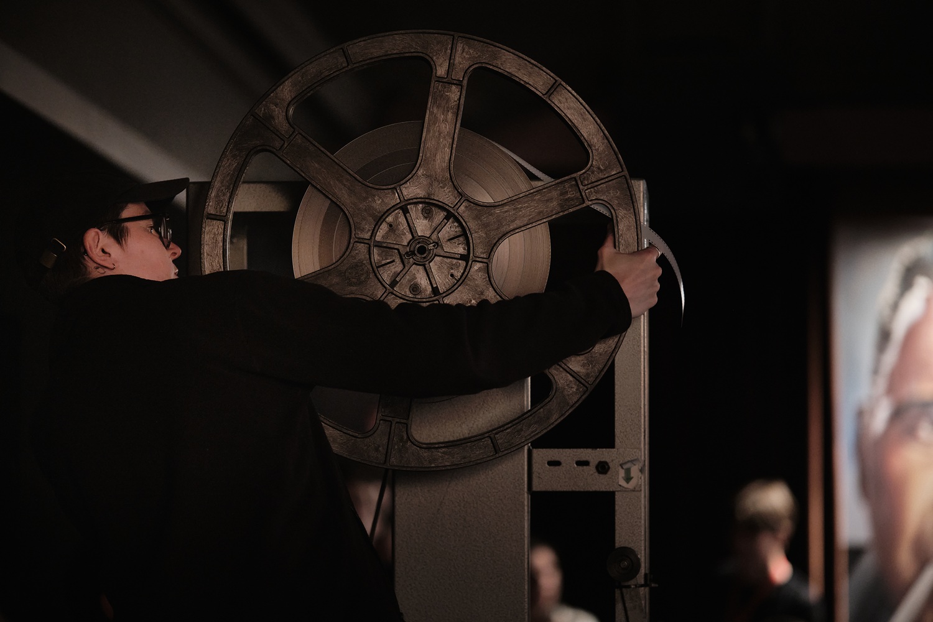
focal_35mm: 113
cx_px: 466
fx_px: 2928
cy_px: 311
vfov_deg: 12.1
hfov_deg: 18.1
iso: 3200
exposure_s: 1/100
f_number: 1.2
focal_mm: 75
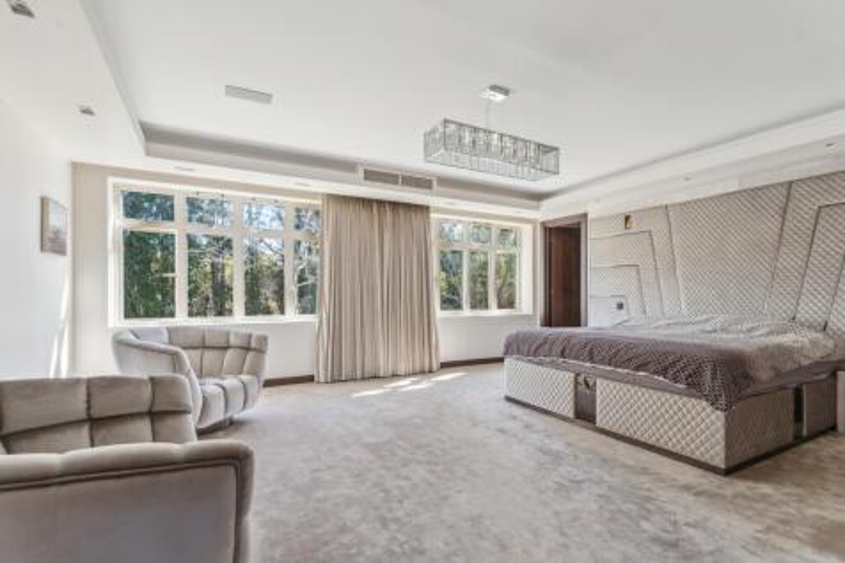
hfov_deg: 97.1
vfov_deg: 74.0
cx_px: 422
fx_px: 373
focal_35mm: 16
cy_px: 282
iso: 200
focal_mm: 15.9
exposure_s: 1/10
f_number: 9
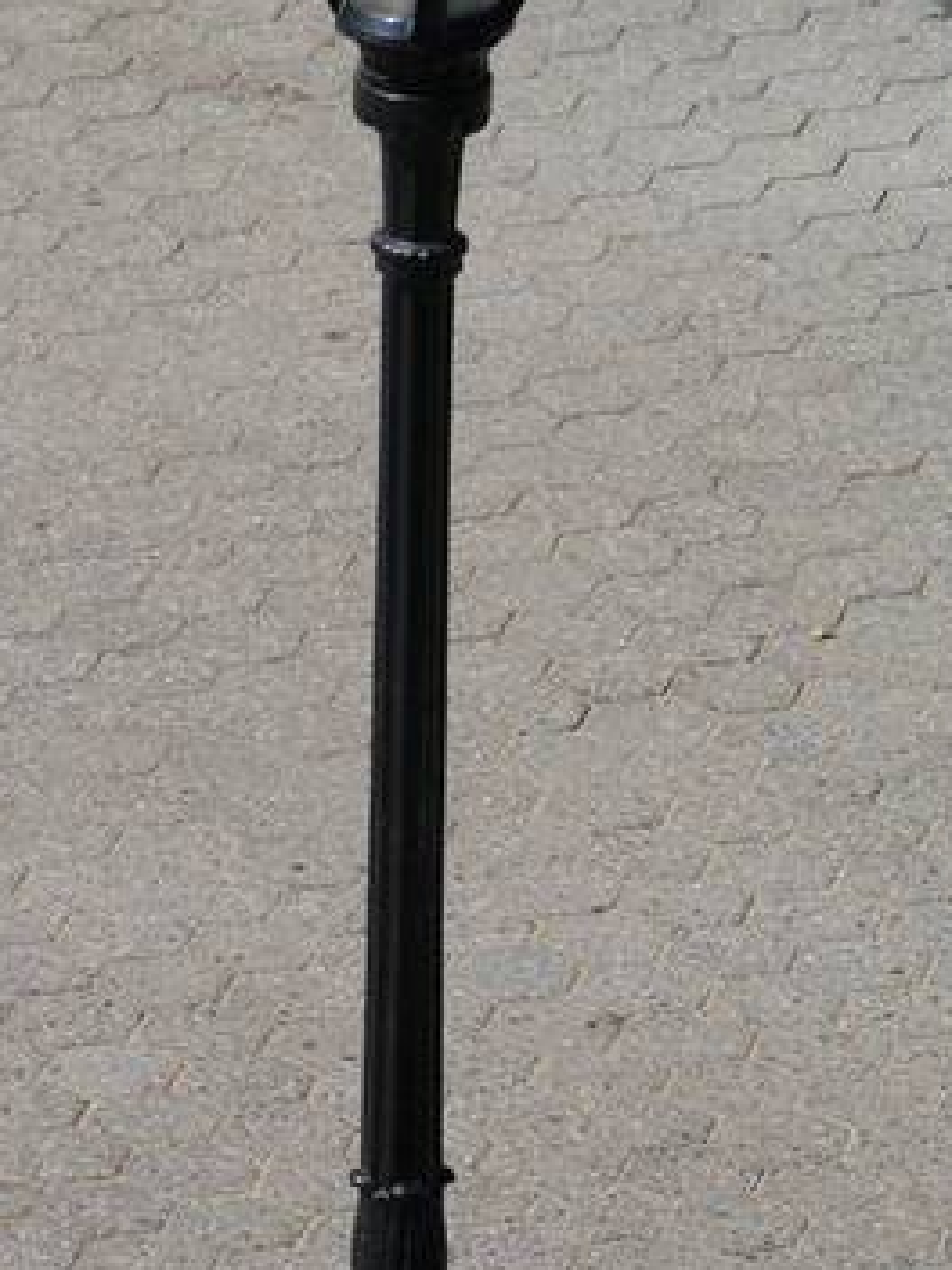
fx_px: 15804
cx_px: 224
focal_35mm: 431
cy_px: 992
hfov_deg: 3.4
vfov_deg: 4.6
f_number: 7.1
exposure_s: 1/320
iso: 100
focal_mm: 150
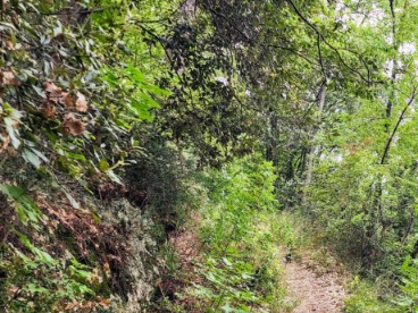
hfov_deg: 36.9
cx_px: 332
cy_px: 219
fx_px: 604
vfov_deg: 28.8
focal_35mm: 50
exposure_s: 1/180
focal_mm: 6.4
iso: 64
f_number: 1.8
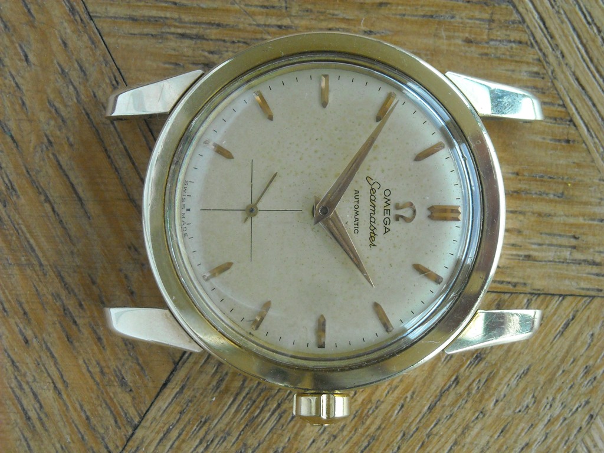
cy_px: 226
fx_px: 1832
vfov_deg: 14.1
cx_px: 302
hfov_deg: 18.7
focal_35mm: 105
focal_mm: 17.1
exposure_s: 1/125
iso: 351
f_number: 4.7
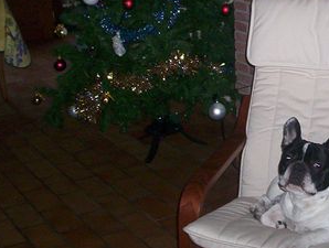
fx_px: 772
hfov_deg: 23.4
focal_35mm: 81
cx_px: 302
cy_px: 44
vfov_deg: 18.1
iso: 140
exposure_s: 1/60
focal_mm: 4.99
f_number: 4.5
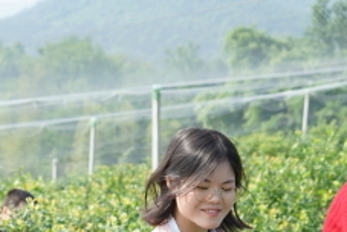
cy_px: 288
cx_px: 128
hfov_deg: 16.5
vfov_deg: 10.9
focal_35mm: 124
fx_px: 1197
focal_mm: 47
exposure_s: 1/250
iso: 100
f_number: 4.5
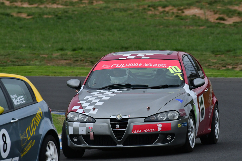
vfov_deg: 1.8
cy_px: 80
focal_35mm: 750
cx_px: 121
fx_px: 5043
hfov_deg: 2.7
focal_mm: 500
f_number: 11
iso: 1000
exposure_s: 1/640
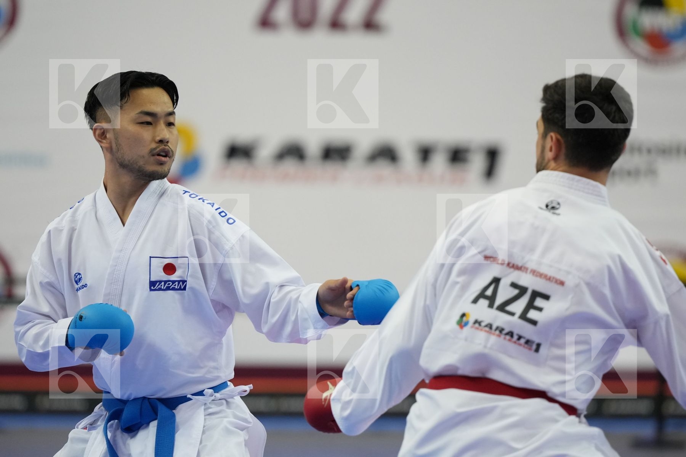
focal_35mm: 277
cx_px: 343
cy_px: 228
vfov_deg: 5.0
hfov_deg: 7.4
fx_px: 5278
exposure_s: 1/1000
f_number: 2.8
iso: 2000
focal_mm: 185
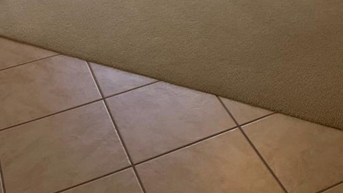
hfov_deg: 31.2
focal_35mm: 66
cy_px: -188
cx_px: 263
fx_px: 600
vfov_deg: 15.0
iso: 40
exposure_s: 1/121
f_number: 1.6
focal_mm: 4.2
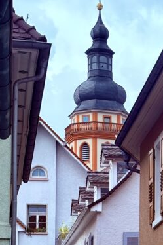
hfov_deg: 9.2
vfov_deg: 13.7
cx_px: 184
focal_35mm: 148
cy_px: 252
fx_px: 1006
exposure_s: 1/1196
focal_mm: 5.96
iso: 32
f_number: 1.6
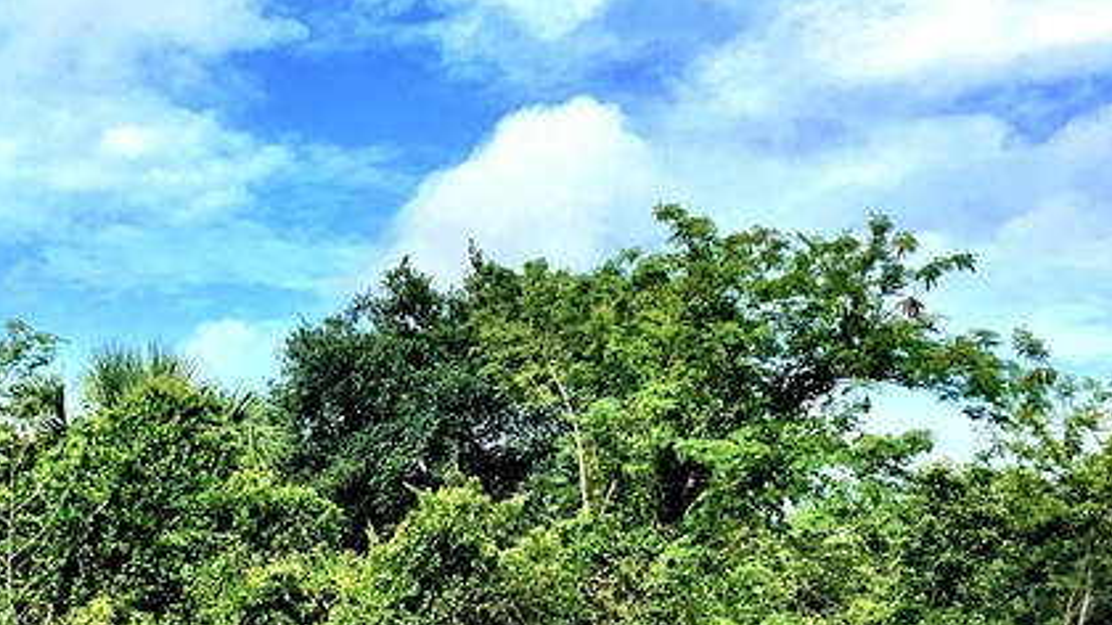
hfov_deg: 26.6
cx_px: 101
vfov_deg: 15.6
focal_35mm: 77
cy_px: 440
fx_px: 2270
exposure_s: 1/1479
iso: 25
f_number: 2.2
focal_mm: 4.15
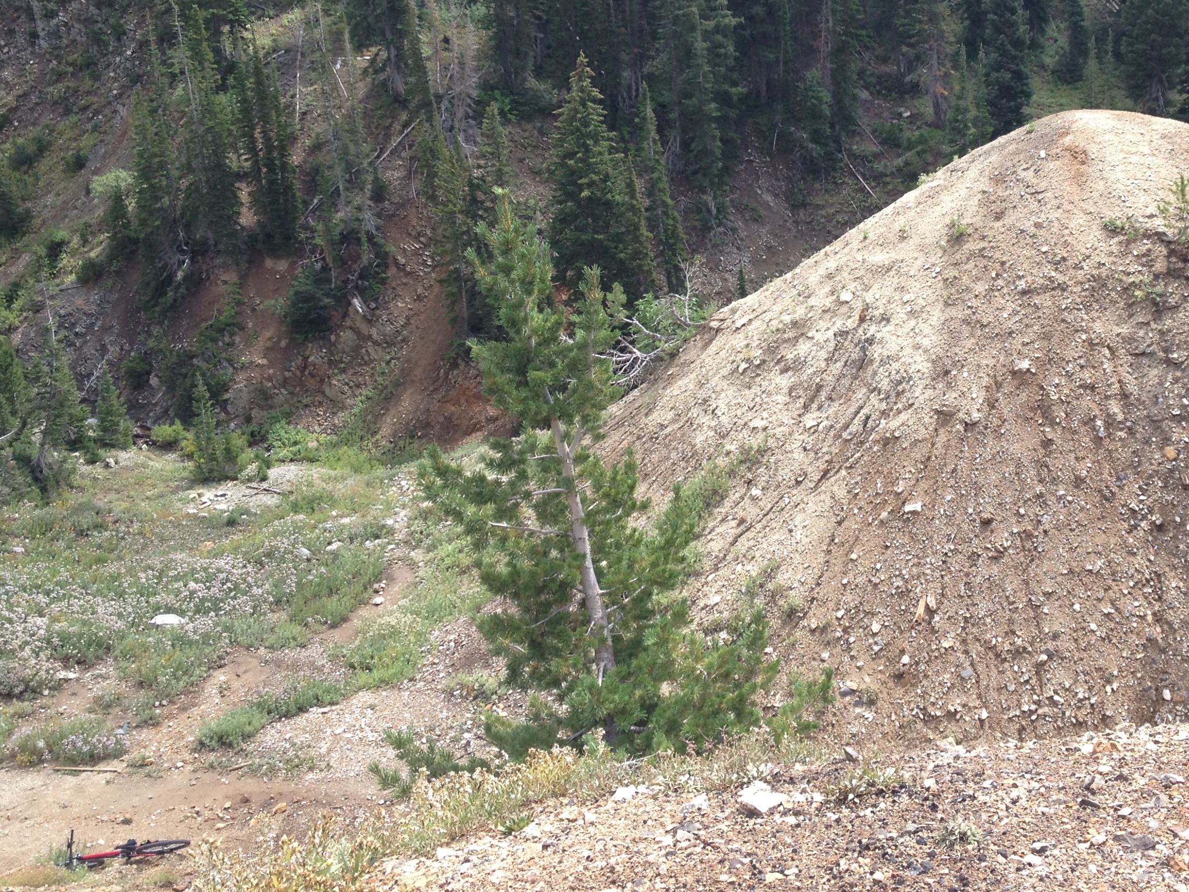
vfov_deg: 28.3
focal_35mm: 51
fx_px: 1752
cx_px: 812
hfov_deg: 37.0
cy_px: 274
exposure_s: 1/452
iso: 50
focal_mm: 4.28
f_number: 2.4
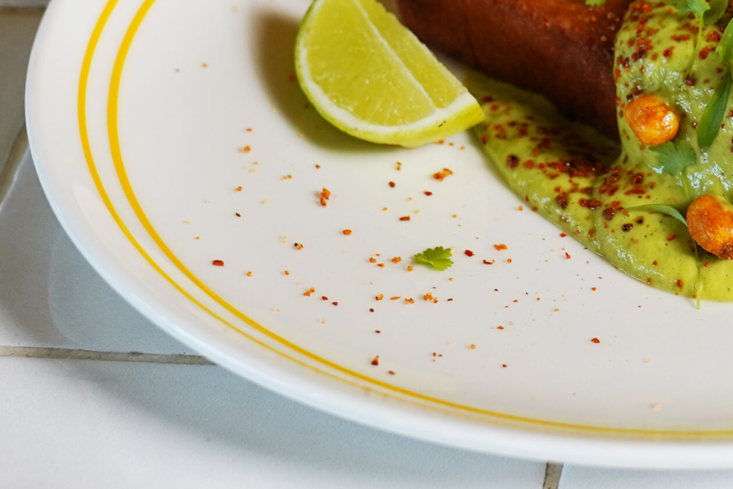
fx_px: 2973
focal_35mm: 146
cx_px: 660
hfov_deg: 13.9
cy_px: 112
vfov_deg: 9.4
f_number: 4
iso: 250
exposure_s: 1/160
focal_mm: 48
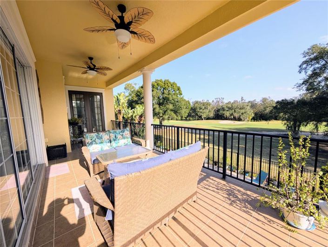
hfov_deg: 110.5
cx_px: 164
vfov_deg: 94.6
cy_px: 124
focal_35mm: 12
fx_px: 114
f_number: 1.7
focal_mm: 2.02
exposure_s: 1/2169
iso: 51
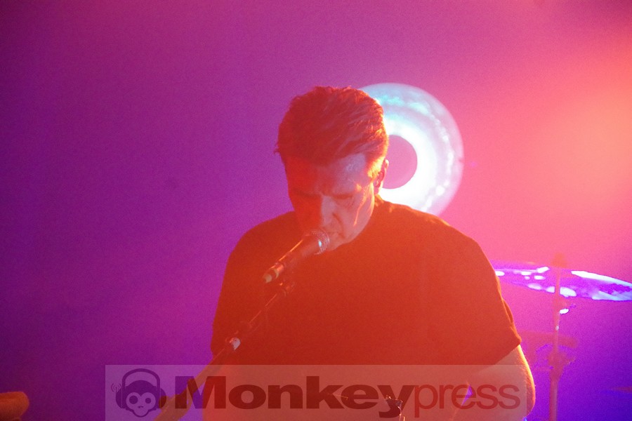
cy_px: 210
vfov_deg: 11.7
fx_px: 2054
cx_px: 316
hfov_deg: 17.5
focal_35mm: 117
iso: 6400
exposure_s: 1/200
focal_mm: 78
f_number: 5.6
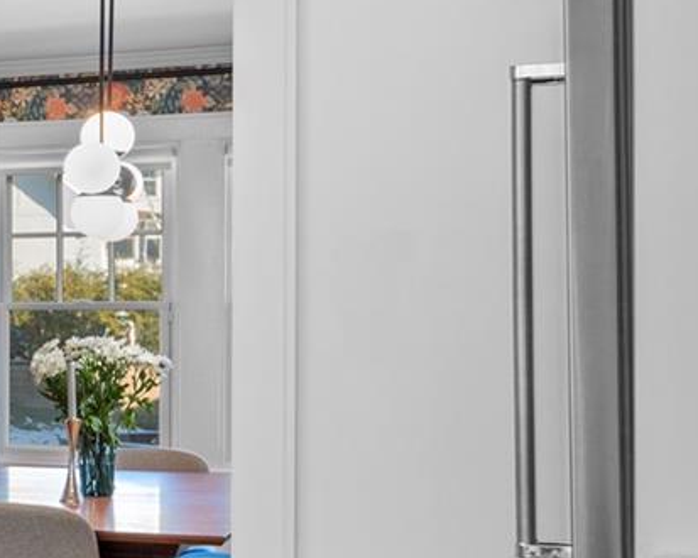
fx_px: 1968
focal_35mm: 95
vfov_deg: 16.1
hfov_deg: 14.8
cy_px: 386
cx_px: -847
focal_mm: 20.5
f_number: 7.1
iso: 320
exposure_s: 1/5
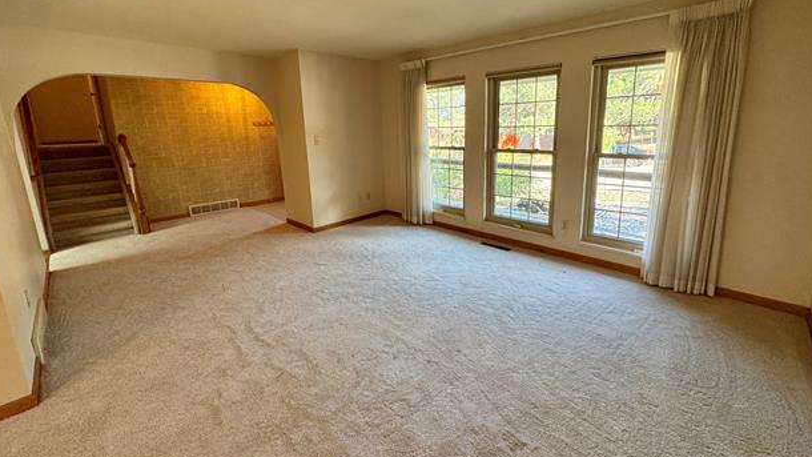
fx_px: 344
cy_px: 198
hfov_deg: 99.4
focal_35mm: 16
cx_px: 413
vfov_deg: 66.8
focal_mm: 2.22
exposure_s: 1/120
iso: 320
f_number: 2.2
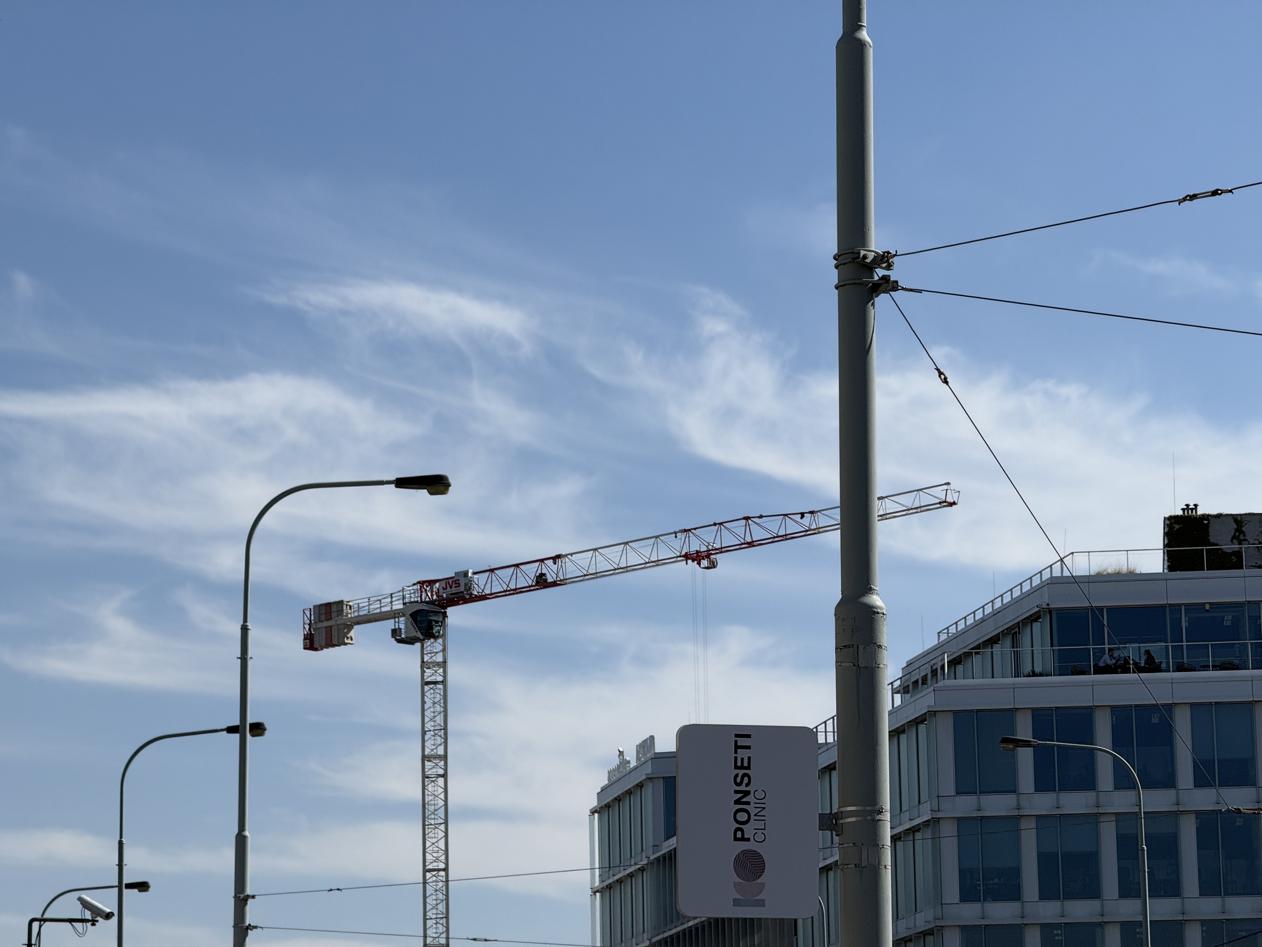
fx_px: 4375
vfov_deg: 12.3
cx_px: 631
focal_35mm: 120
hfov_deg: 16.4
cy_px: 474
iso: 50
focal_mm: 15.66
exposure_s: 1/2525
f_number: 2.8
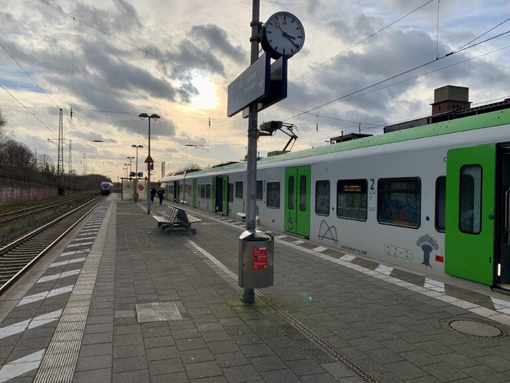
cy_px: 192
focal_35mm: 26
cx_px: 255
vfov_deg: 53.1
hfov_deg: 67.3
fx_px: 383
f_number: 1.8
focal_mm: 4.25
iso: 25
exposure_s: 1/3937
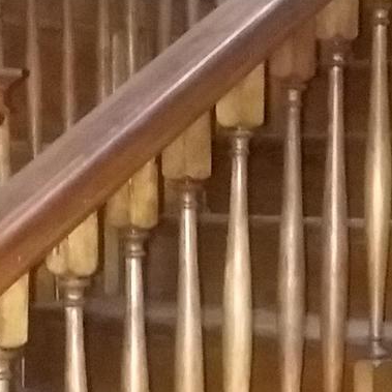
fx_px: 1332
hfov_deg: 16.7
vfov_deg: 16.6
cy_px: 302
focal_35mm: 104
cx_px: 267
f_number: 1.9
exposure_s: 1/15
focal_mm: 2.47
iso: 800
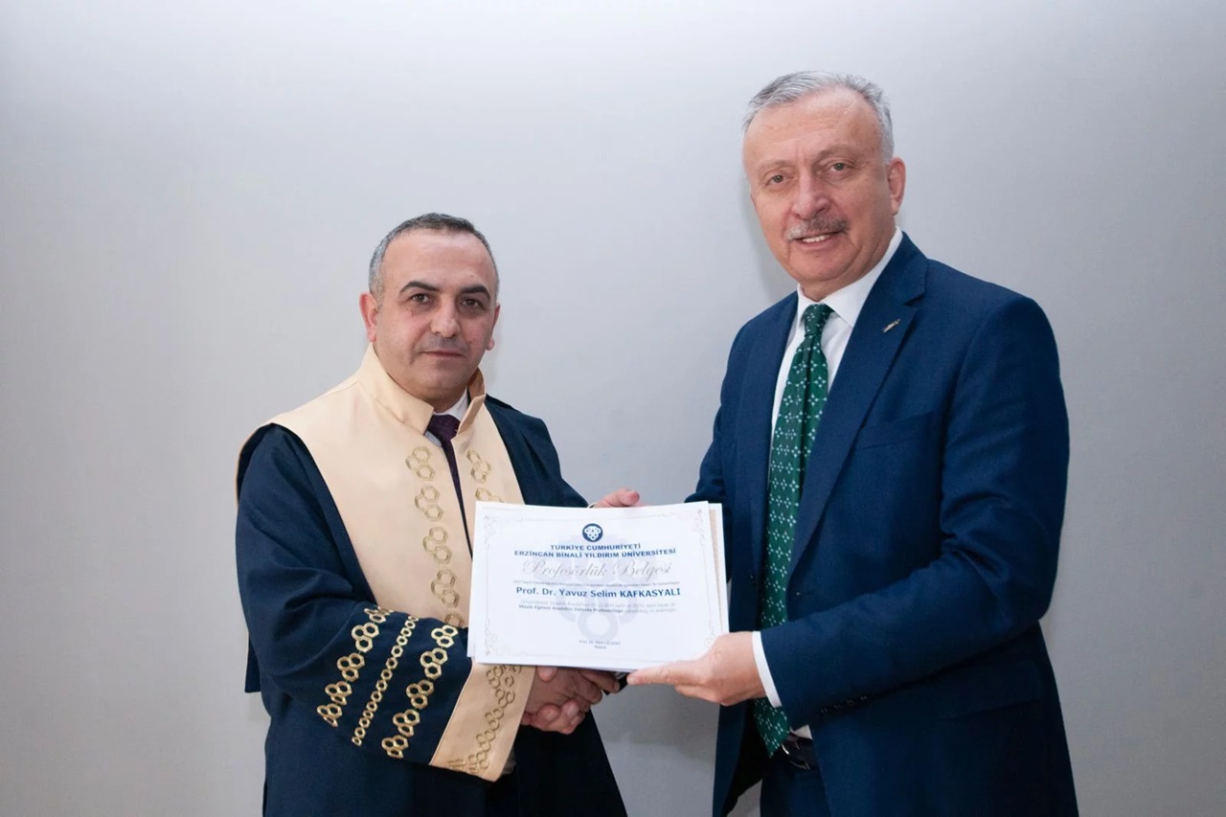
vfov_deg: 16.3
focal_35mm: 84
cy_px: 408
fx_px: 2860
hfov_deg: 24.2
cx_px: 613
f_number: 1.2
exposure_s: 1/640
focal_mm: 56
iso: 160
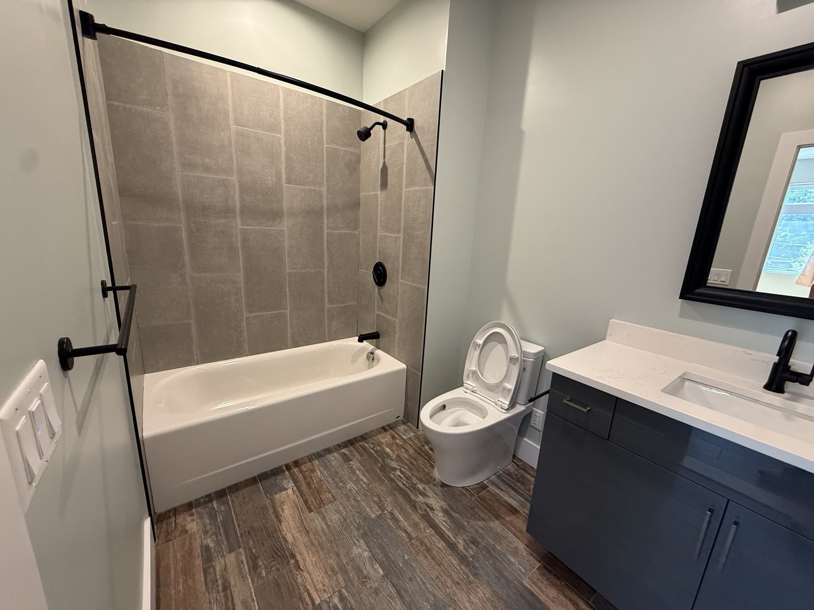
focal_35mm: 14
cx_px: 407
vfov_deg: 85.7
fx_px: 329
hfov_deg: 102.1
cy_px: 305
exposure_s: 1/60
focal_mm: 2.22
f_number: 2.2
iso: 320
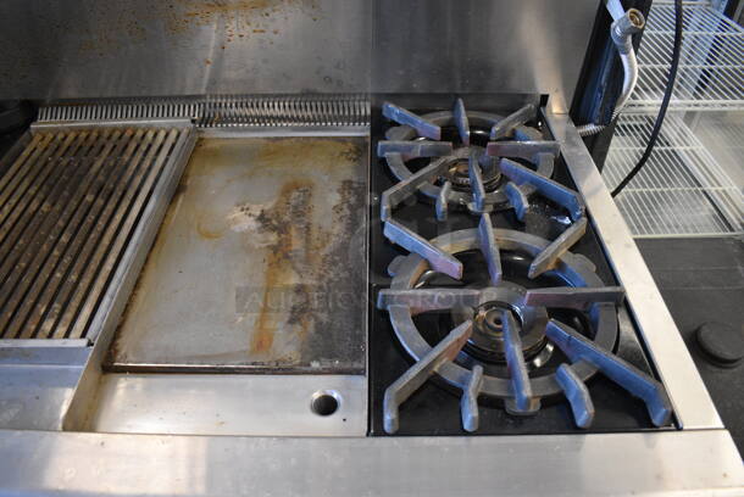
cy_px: 248
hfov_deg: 67.3
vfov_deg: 48.0
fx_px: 559
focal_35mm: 27
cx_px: 372
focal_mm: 18
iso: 2800
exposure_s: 1/125
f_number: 3.5
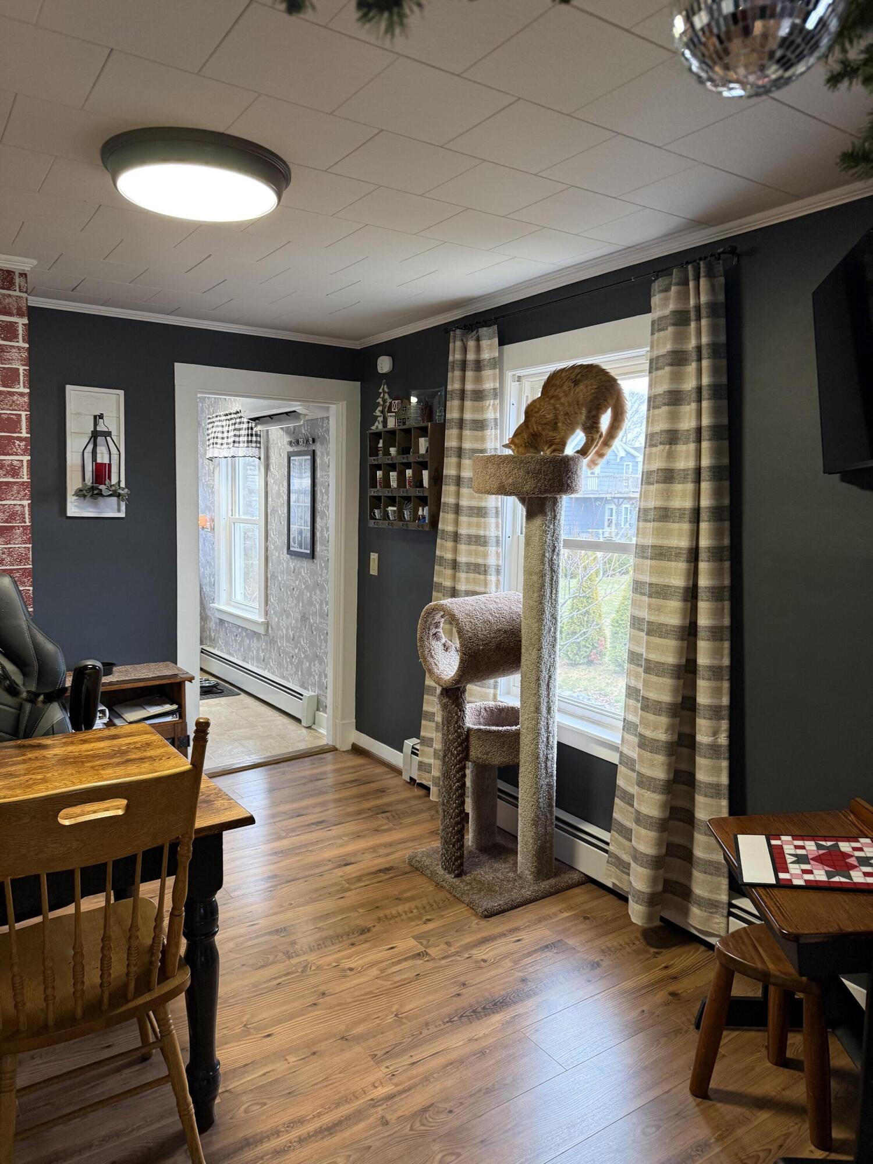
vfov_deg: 71.6
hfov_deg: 56.8
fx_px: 807
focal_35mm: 24
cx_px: 436
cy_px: 582
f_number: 1.78
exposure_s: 1/60
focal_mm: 6.76
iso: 250
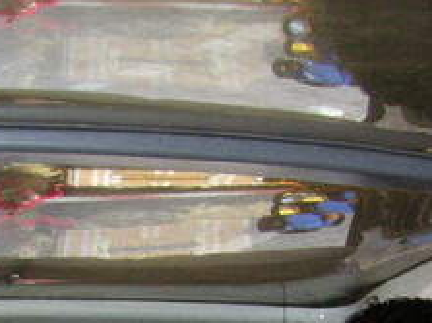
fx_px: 1659
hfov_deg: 14.0
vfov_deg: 10.5
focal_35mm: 133
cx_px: -182
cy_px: 578
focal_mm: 6.1
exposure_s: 1/750
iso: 160
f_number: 2.8
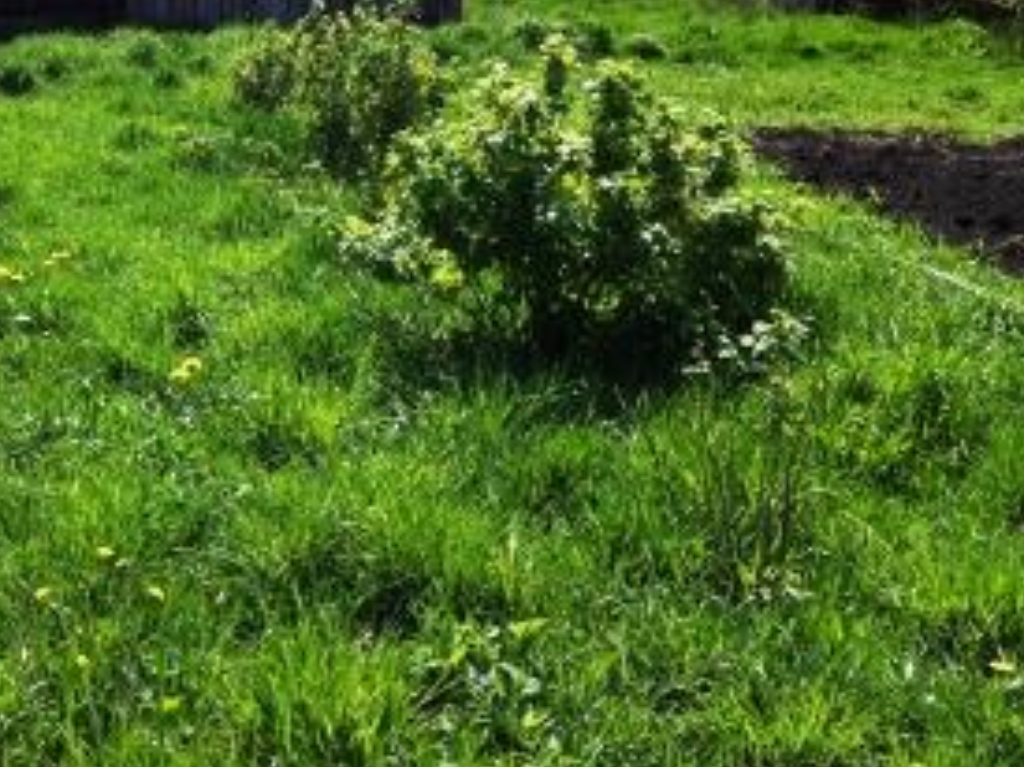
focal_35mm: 57
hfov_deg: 32.9
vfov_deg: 25.4
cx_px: 216
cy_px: 203
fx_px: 1685
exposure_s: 1/1040
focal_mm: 3.85
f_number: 2.8
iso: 80
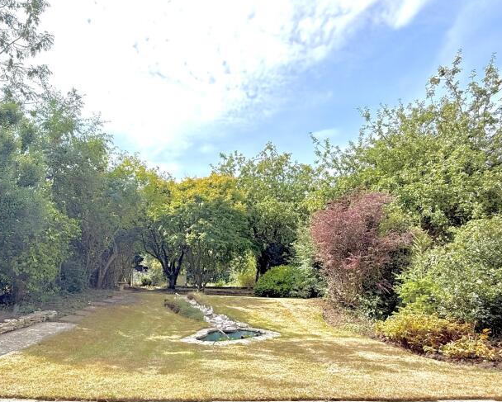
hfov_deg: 72.2
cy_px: 269
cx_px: 214
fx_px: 342
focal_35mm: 23
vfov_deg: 59.5
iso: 64
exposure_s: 1/1105
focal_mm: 2.22
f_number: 2.2
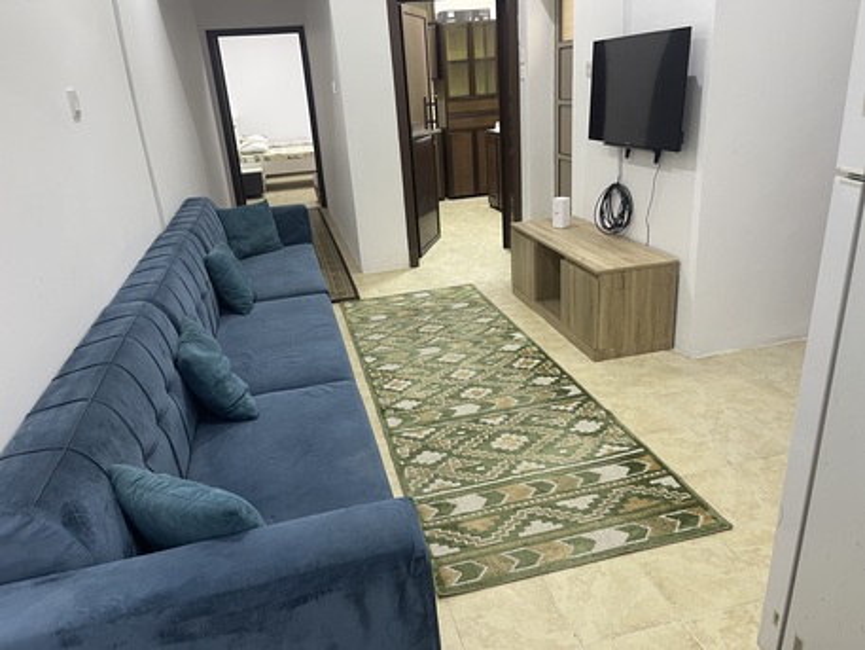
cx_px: 432
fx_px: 625
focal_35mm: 25
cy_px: 325
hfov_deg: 69.4
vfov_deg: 54.9
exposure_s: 1/50
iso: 160
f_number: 1.6
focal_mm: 5.1
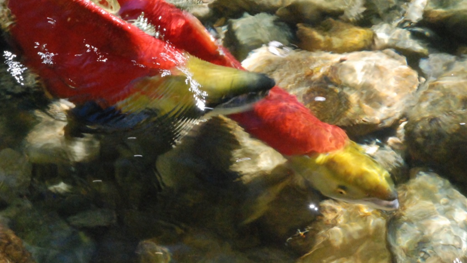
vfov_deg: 5.6
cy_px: 65
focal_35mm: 216
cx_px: 234
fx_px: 2674
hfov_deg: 10.0
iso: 1600
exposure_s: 1/40
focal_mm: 80
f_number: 16
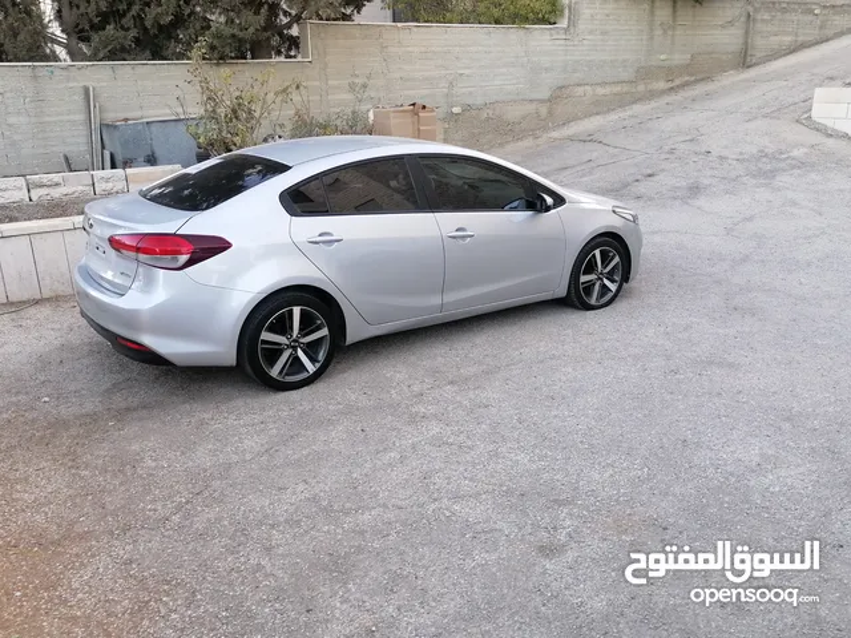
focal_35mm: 31
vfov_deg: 45.4
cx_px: 426
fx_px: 762
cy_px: 319
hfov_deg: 58.4
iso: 80
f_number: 1.8
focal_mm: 5.3
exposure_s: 1/100
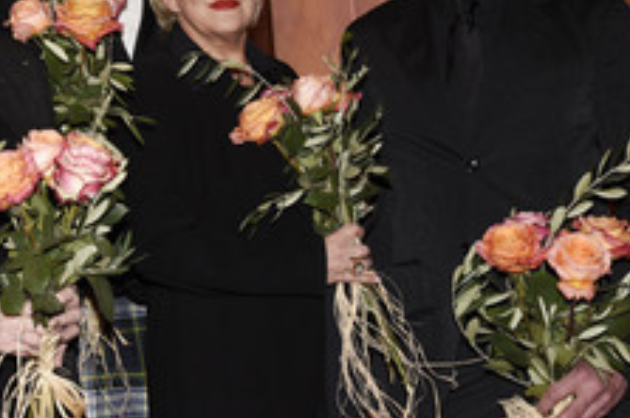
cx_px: 81
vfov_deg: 15.1
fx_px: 1555
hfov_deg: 22.4
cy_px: 31
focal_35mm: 89
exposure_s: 1/100
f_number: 6.3
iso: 1250
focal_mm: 44
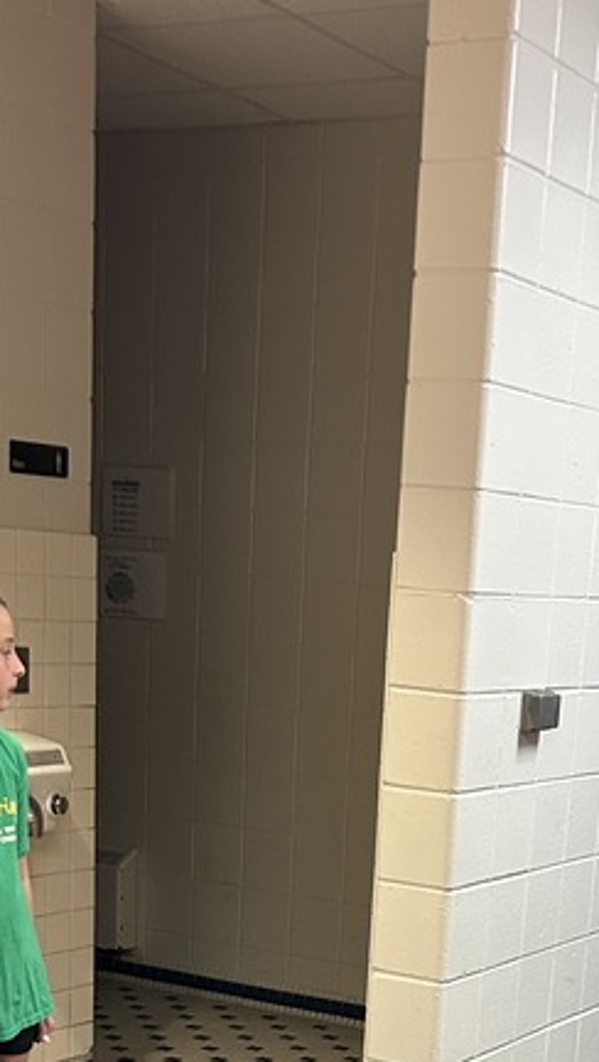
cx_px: 385
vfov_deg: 28.5
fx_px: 1889
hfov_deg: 18.0
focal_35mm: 67
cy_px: 1175
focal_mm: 5.7
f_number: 1.5
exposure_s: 1/60
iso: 200
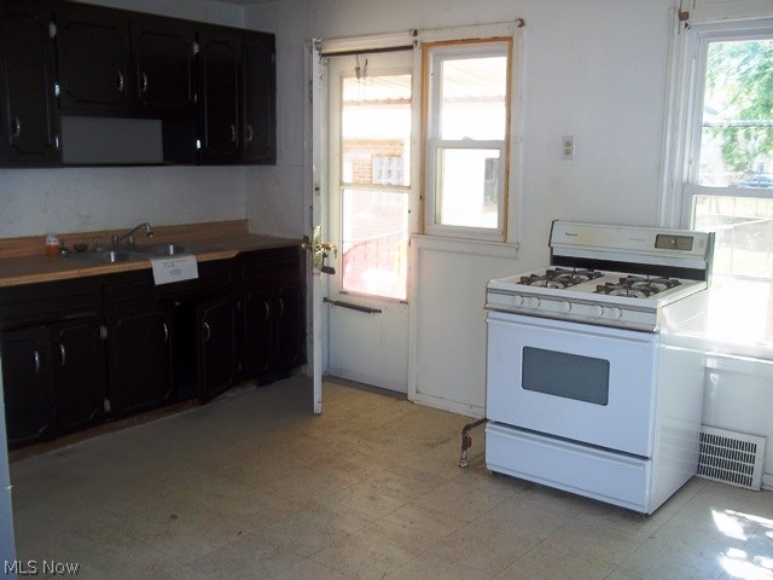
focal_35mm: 36
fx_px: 804
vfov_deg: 39.7
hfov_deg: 51.4
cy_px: 290
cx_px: 386
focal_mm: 6.5
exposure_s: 1/40
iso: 80
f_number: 3.1
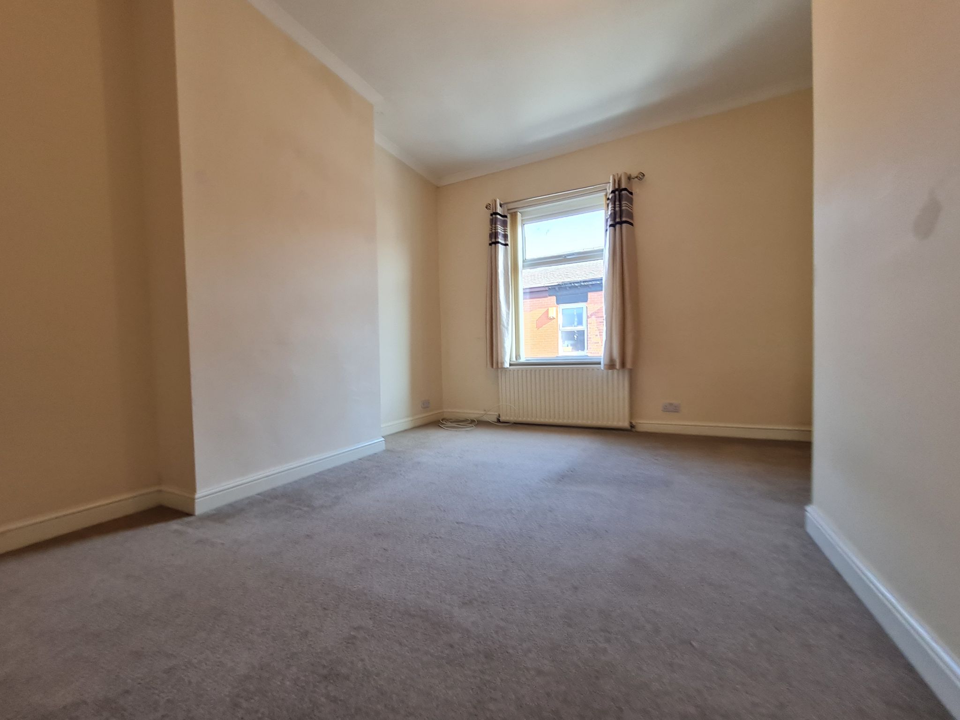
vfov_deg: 89.9
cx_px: 480
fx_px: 361
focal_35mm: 13
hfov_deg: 106.2
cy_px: 360
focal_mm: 1.74
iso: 80
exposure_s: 1/50
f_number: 2.2
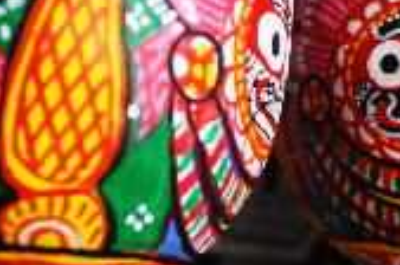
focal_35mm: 170
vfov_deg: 8.0
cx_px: 312
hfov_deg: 12.1
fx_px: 1885
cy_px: 170
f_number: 4.5
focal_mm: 26
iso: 1000
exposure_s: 1/60
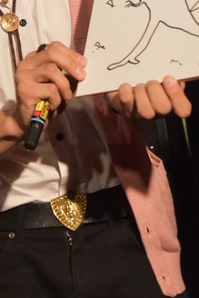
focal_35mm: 161
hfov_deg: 8.5
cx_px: 0
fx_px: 1333
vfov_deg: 12.5
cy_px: -35
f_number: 4.8
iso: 3600
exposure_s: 1/60
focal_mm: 44
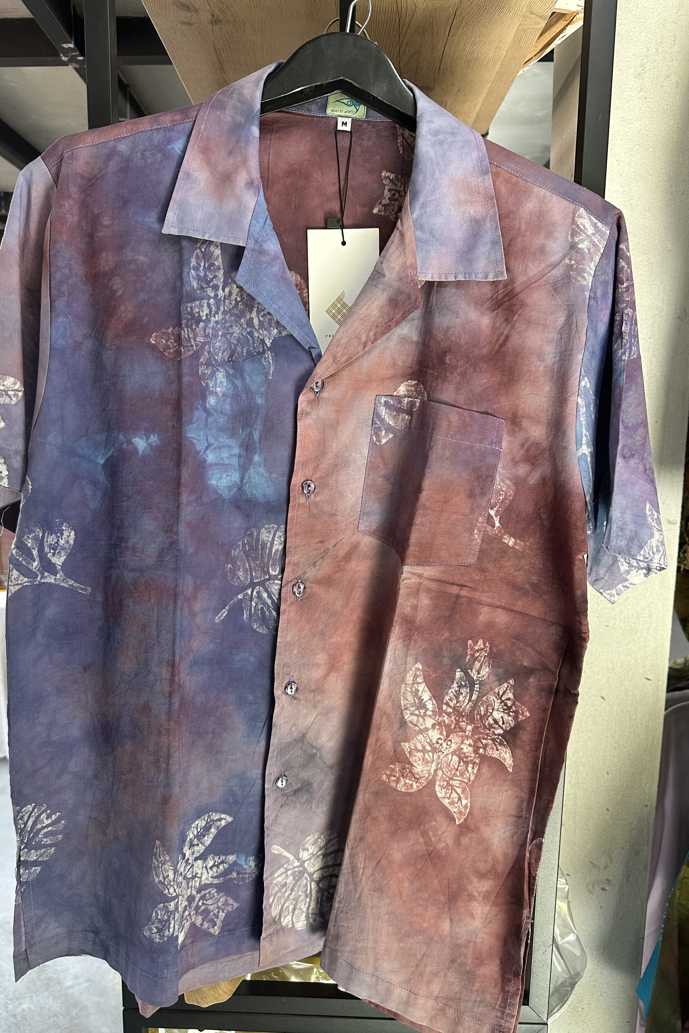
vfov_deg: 71.5
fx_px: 718
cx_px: 323
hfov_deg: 51.3
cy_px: 517
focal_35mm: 25
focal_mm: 6.86
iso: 200
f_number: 1.78
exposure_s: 1/121
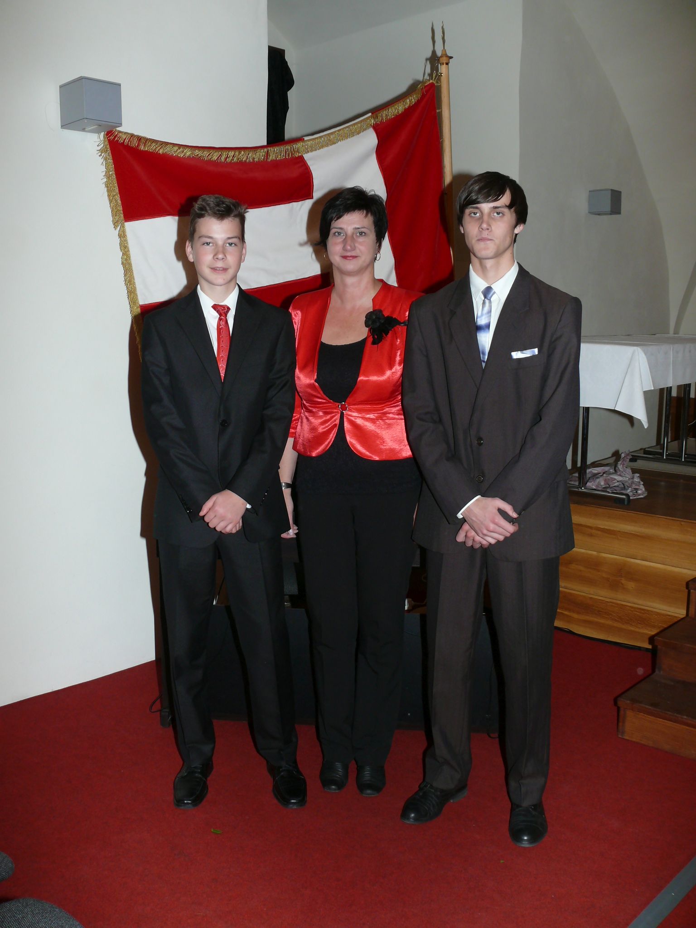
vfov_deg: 52.6
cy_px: 464
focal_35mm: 35
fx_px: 938
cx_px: 348
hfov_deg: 40.7
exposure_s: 1/30
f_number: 4
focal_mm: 7.4
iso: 100
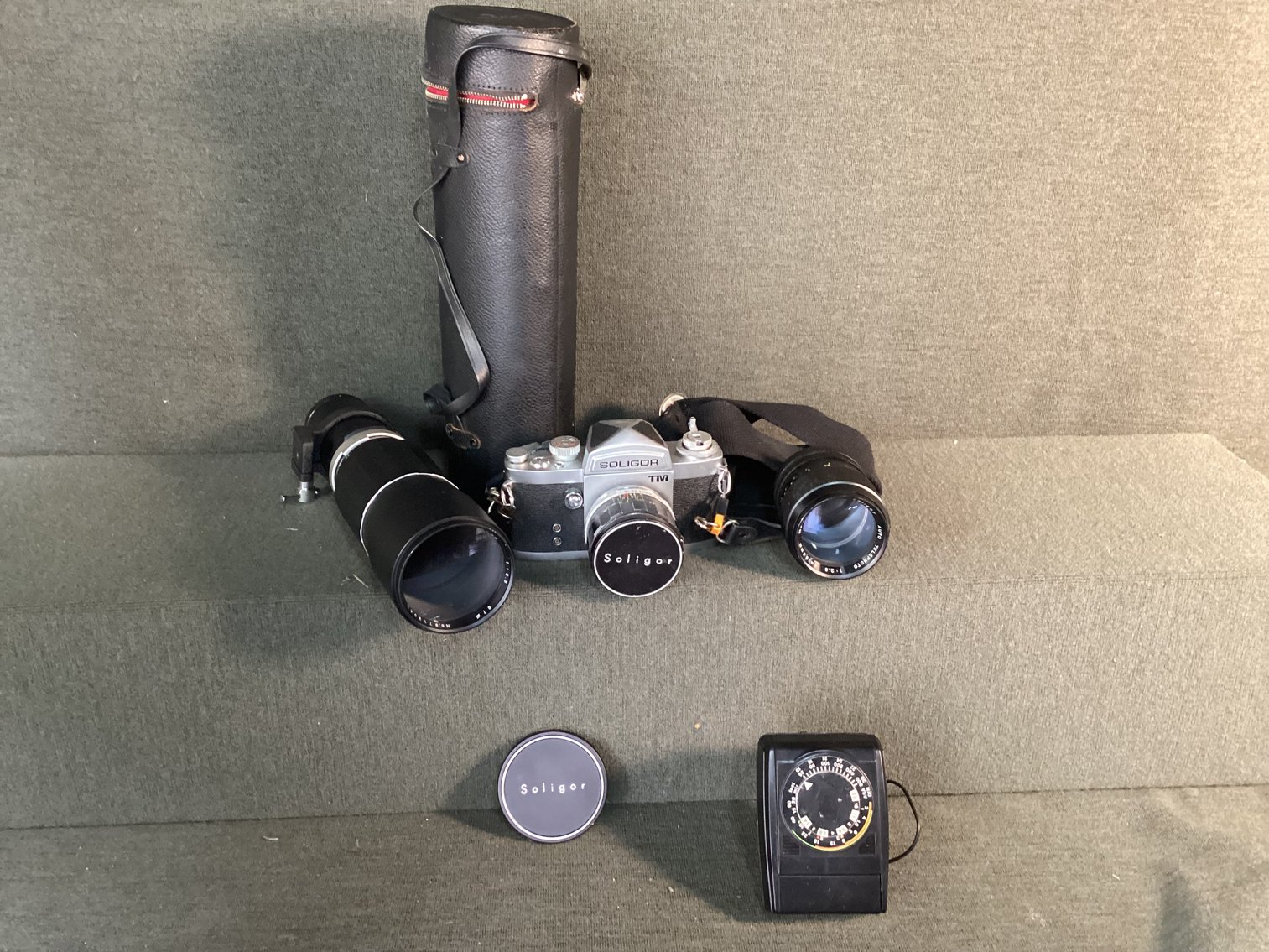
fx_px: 1137
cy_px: 476
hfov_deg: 58.3
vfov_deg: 45.4
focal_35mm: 31
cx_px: 634
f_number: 2.4
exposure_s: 1/30
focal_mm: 3.3
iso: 400
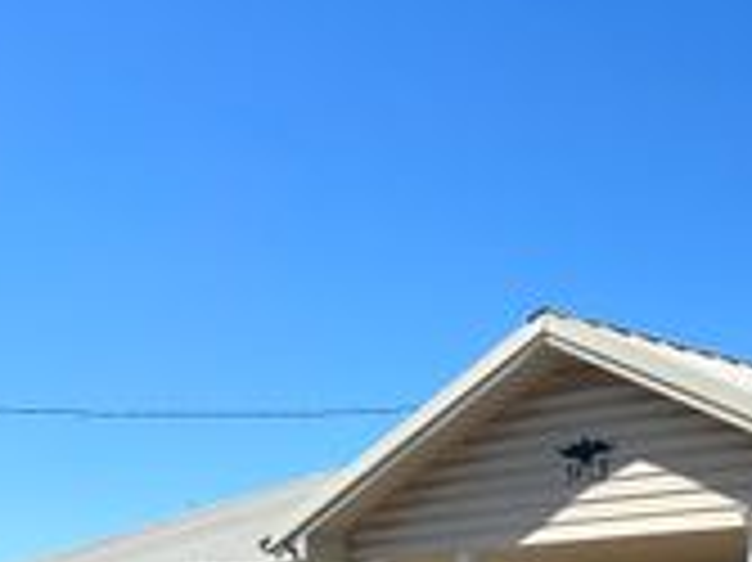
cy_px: 659
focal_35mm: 72
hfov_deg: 23.1
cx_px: 1054
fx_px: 1563
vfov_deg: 19.3
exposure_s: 1/4545
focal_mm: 6.86
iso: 80
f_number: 1.78
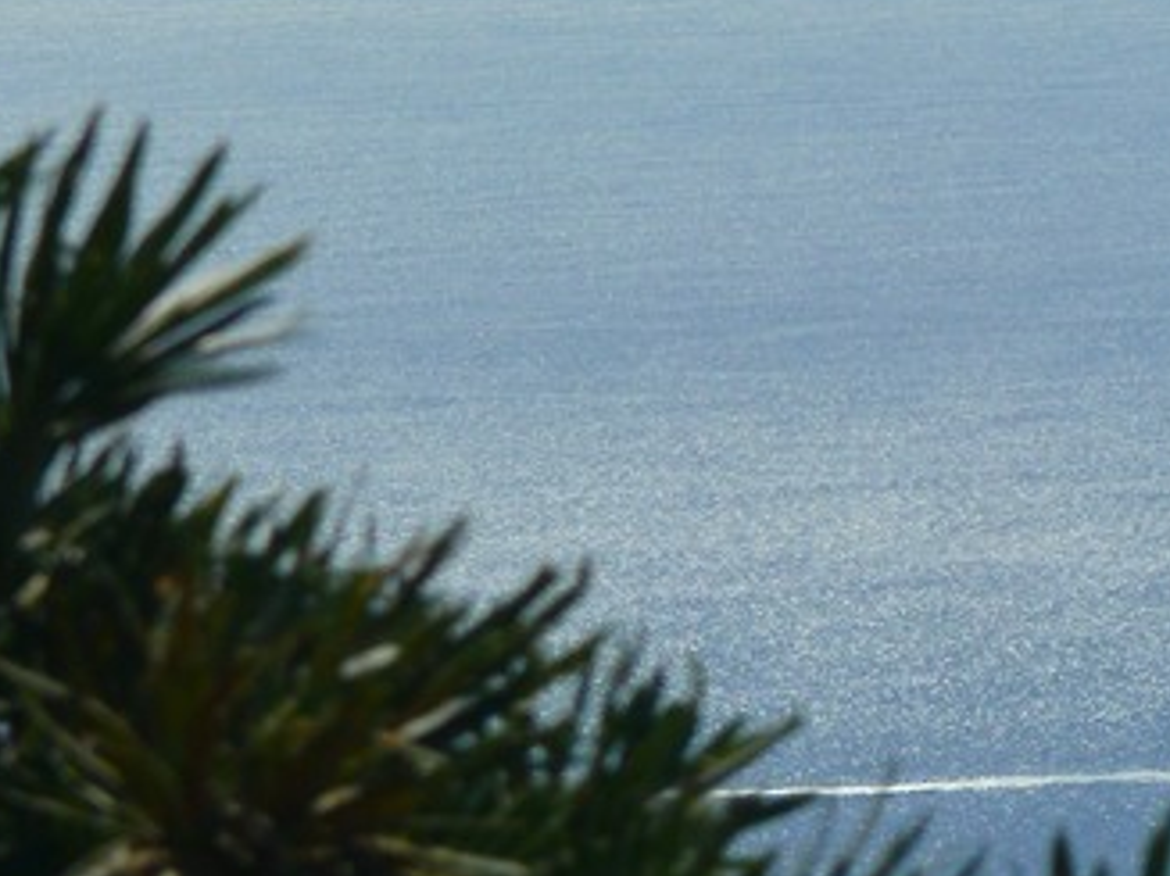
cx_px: 666
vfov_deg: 2.6
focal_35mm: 571
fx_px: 19292
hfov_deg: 3.5
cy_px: 608
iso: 100
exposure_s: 1/400
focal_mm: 52.6
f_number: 7.1
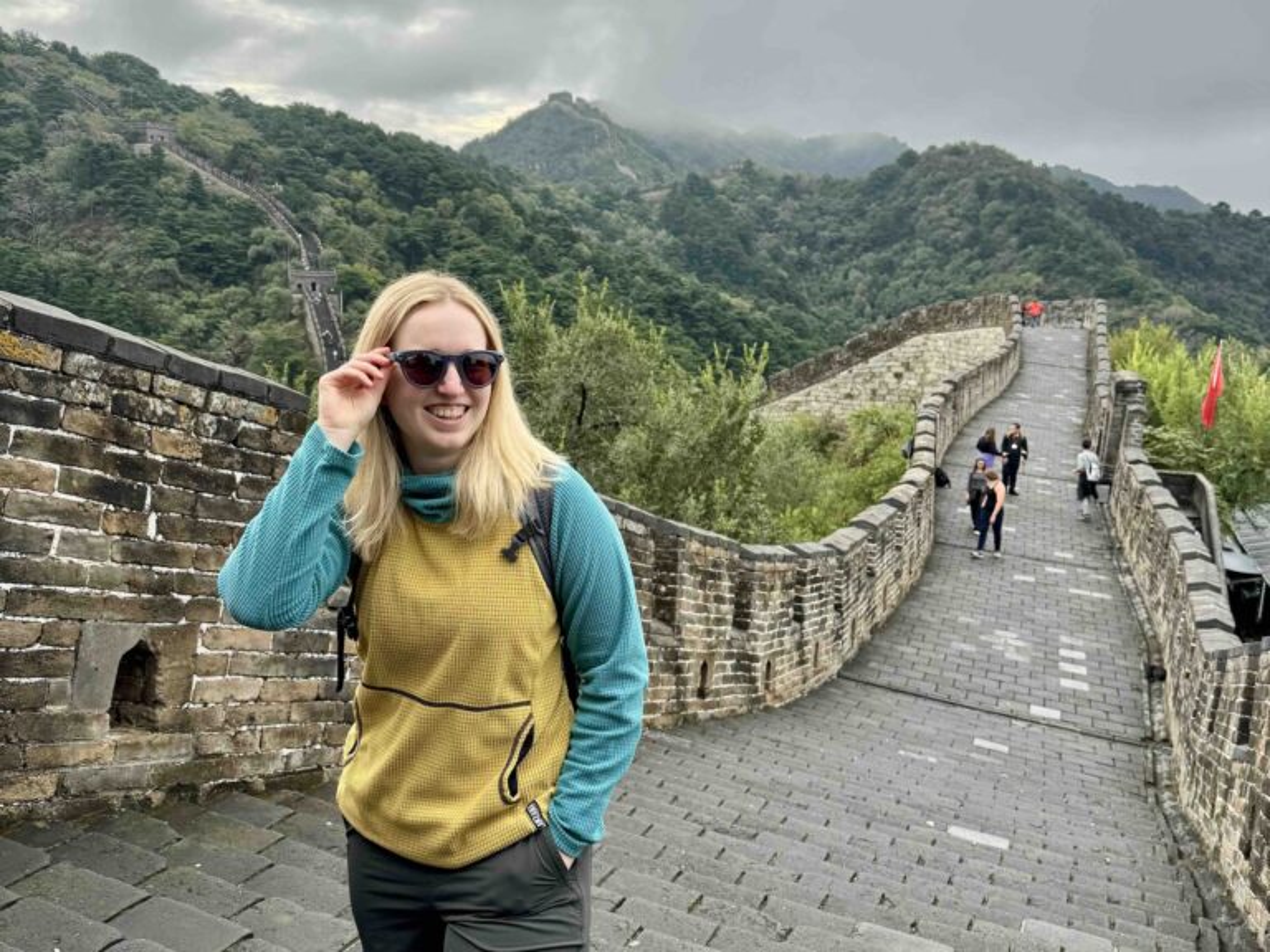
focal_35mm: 24
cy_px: 476
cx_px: 635
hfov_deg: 71.6
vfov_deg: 56.8
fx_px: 881
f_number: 1.78
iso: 80
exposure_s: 1/1869
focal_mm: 6.76
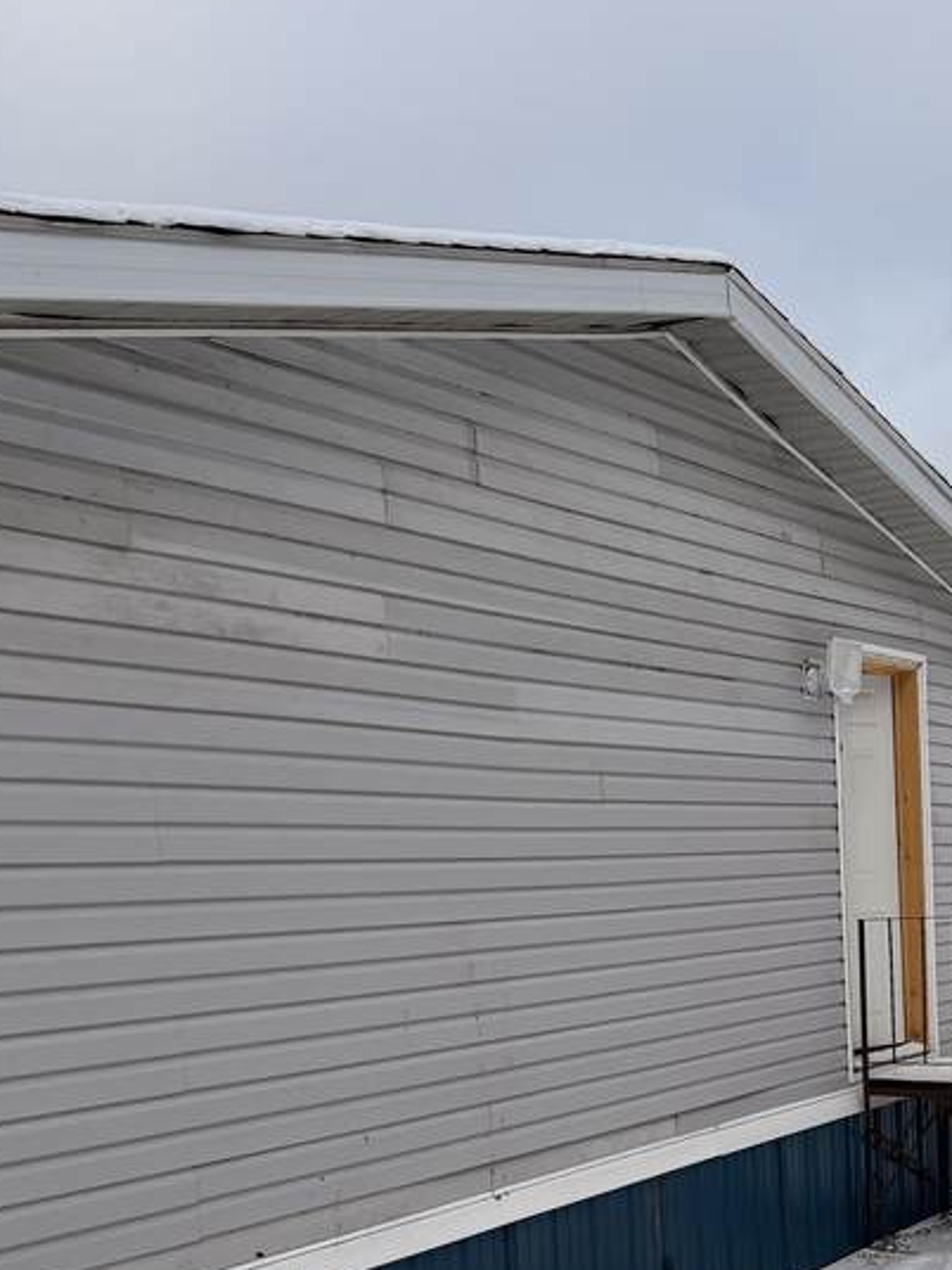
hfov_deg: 32.9
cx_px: 722
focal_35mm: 43
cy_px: 1035
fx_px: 1577
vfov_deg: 41.7
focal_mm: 6.76
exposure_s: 1/5714
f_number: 1.78
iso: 80
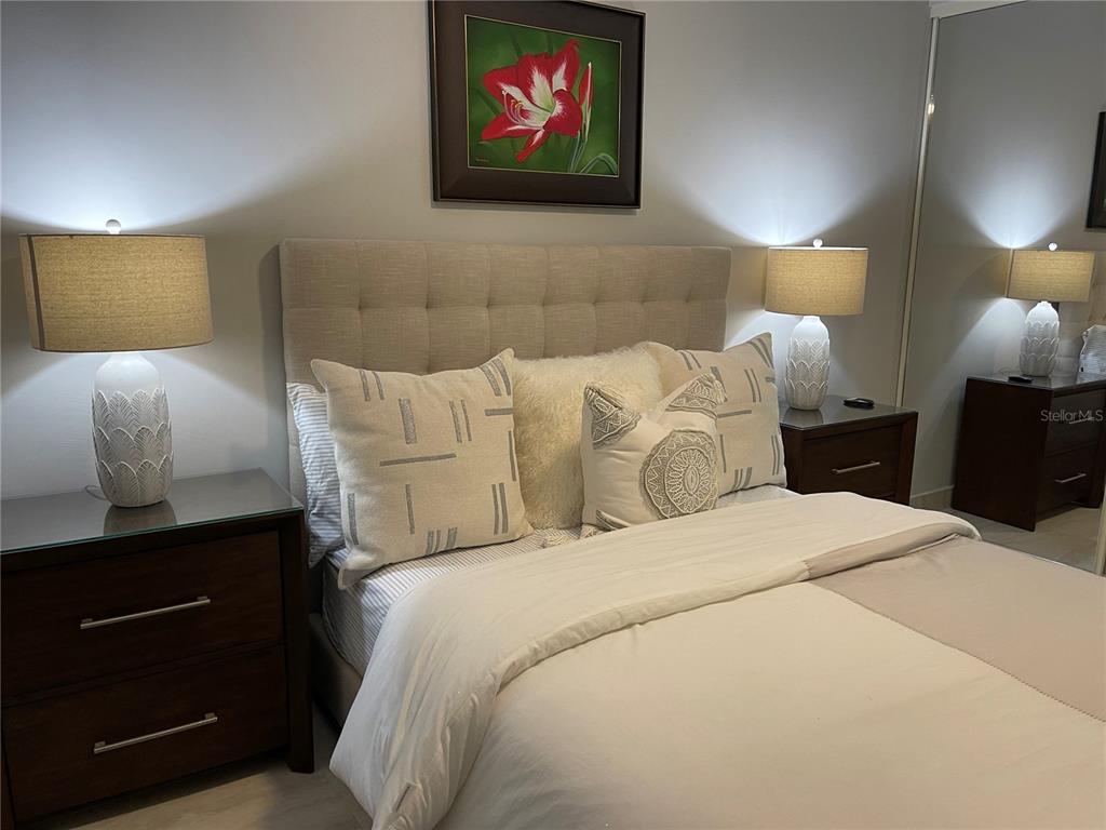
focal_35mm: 26
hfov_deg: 67.3
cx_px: 553
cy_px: 415
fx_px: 831
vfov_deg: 53.1
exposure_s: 1/60
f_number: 1.6
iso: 125
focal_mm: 5.1
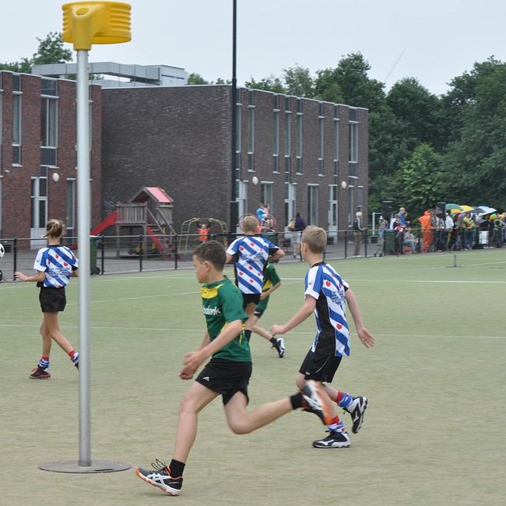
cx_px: 197
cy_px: 255
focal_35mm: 107
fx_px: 1764
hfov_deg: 16.3
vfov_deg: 16.3
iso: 400
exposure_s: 1/250
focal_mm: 55
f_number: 8
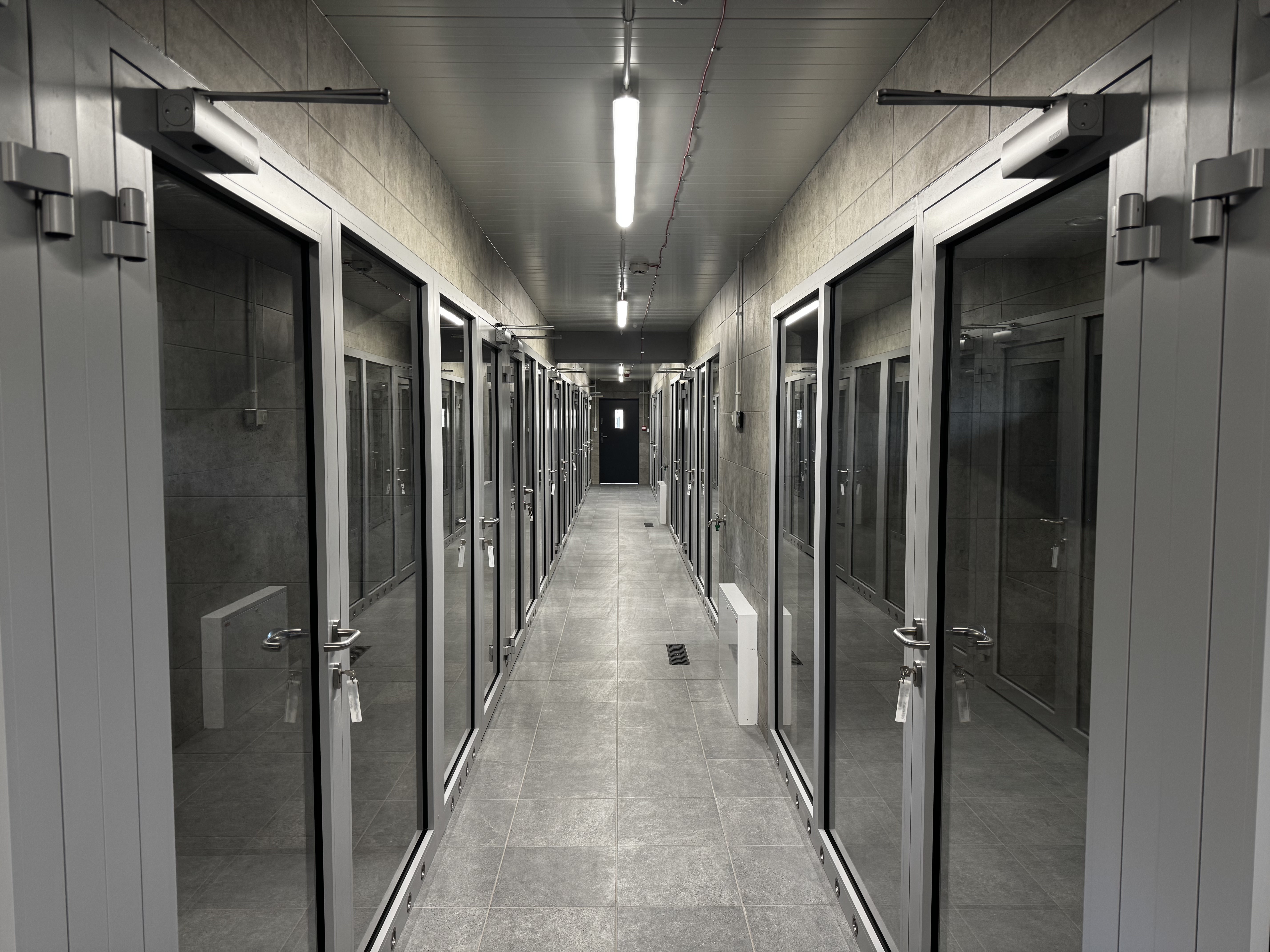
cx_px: 635
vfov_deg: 56.8
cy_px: 476
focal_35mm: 24
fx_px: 881
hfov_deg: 71.6
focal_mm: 6.76
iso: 100
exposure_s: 1/100
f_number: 1.78
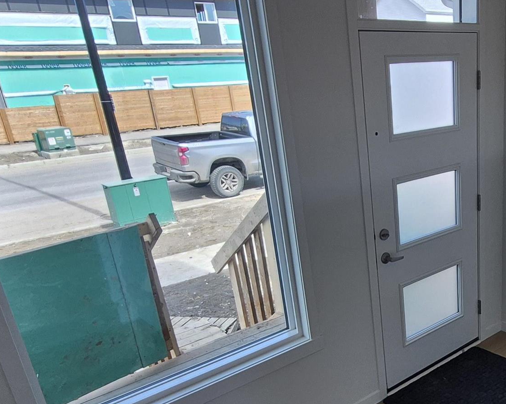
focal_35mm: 35
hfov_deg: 47.2
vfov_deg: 41.0
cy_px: 304
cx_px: 441
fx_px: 524
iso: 50
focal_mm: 1.74
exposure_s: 1/193
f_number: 2.2
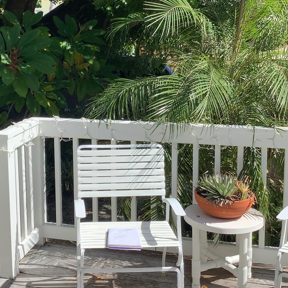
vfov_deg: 31.0
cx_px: 77
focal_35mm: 55
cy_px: 107
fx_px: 518
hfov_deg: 30.6
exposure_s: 1/554
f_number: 2.4
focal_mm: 3.3
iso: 25
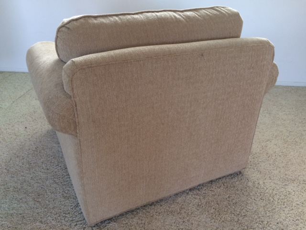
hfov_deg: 61.7
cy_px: 115
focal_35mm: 29
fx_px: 256
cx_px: 153
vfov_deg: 48.2
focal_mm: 4.15
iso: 100
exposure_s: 1/30
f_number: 2.2
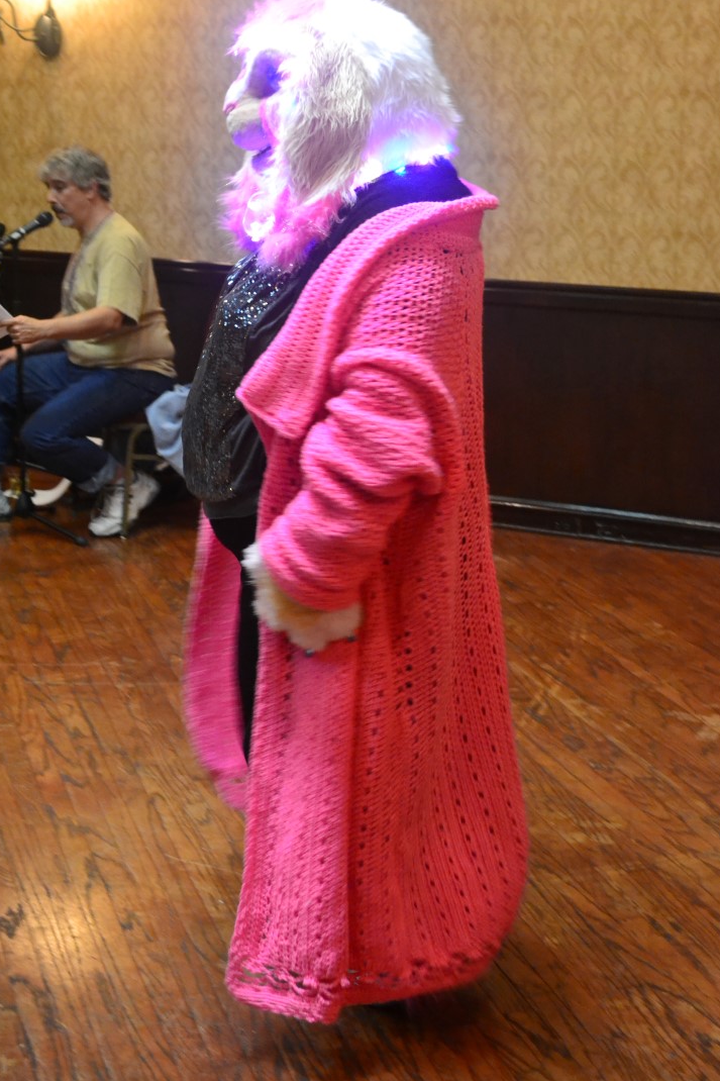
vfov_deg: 35.3
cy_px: 500
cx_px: 364
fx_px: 1697
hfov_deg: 24.0
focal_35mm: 57
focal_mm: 35
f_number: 5
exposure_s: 1/25
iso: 3200
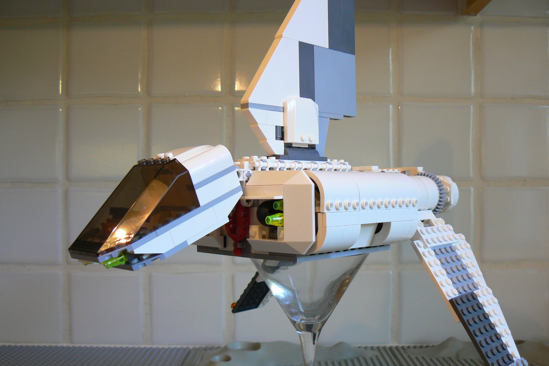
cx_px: 274
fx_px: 579
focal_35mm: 38
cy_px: 205
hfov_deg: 50.7
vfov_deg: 35.0
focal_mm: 6
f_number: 3.2
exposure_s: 1/50
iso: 100
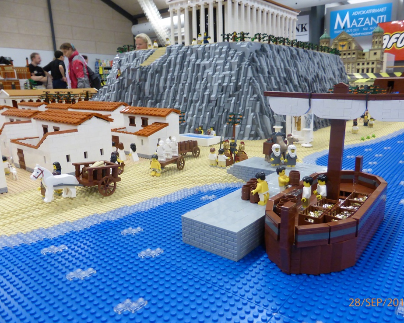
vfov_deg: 54.9
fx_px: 311
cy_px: 167
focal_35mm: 26
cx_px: 214
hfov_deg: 66.0
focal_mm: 4.3
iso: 400
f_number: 3.3
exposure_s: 1/20
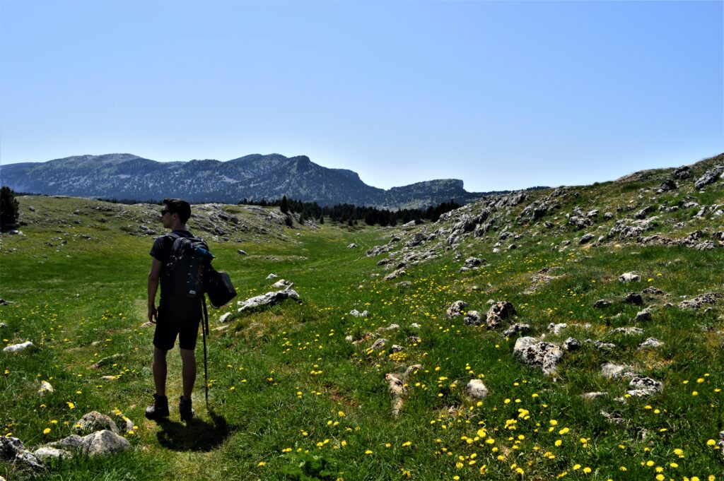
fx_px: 543
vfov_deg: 47.9
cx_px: 362
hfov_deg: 67.4
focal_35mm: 27
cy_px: 240
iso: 320
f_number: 11
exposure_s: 1/500
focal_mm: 18
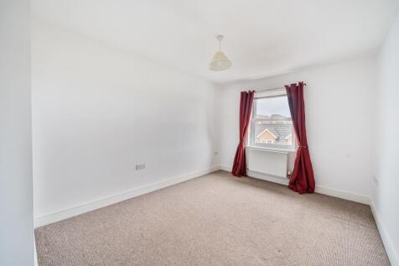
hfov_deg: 104.3
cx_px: 200
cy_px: 133
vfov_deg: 81.2
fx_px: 155
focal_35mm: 14
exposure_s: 1/2.5
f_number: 8
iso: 100
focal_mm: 14
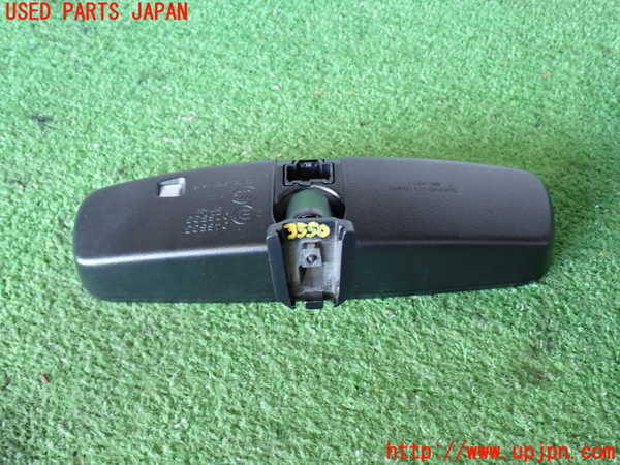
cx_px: 310
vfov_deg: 39.7
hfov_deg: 51.4
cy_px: 232
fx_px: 645
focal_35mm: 36
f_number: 2.5
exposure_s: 1/40
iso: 320
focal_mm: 6.37
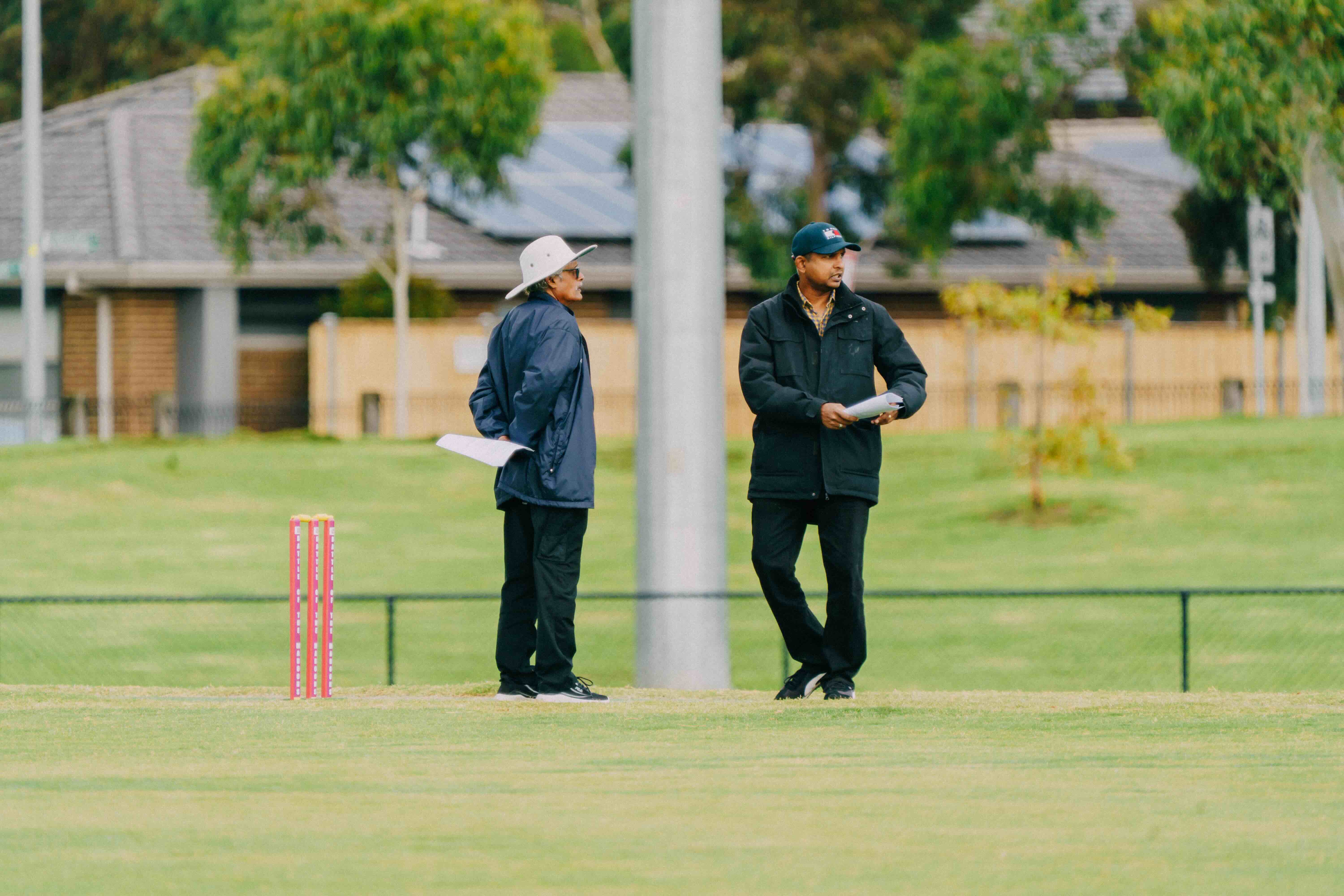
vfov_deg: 2.3
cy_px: 448
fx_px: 22398
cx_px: 672
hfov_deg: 3.4
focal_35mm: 600
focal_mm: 600
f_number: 6.3
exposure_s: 1/400
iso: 200
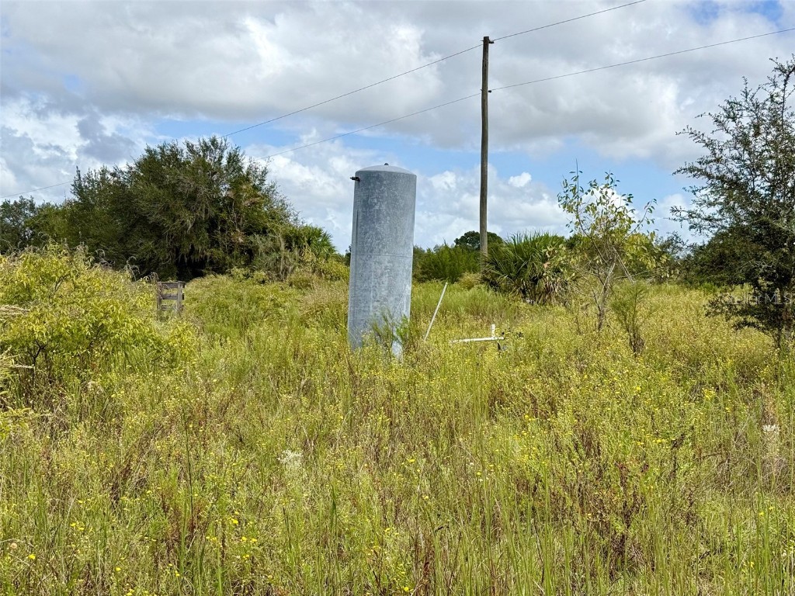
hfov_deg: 39.7
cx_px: 398
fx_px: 1102
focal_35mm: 48
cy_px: 298
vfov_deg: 30.3
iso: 64
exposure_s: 1/6024
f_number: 1.78
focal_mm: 6.76
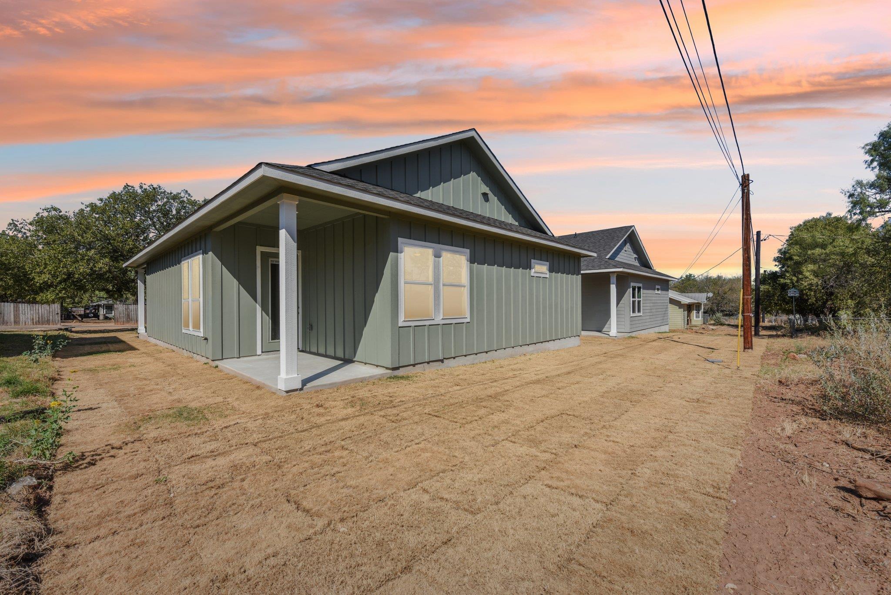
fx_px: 347
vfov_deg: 81.2
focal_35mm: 14
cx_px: 446
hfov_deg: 104.2
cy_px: 298
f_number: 8
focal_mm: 14
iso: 100
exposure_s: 1/400
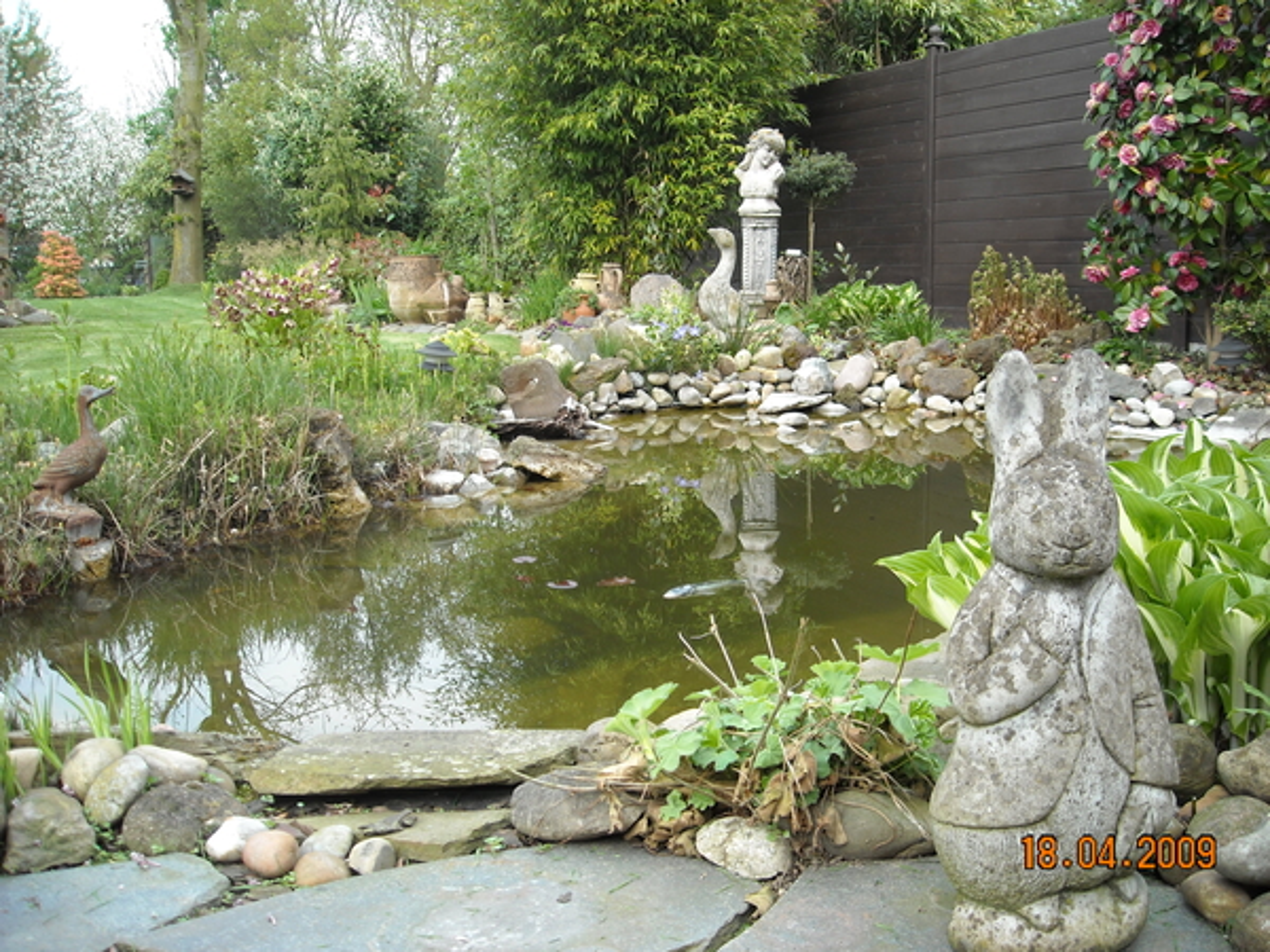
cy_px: 476
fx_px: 1284
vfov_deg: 40.7
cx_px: 635
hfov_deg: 52.6
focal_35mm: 35
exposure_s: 1/161
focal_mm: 5.7
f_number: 2.8
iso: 64
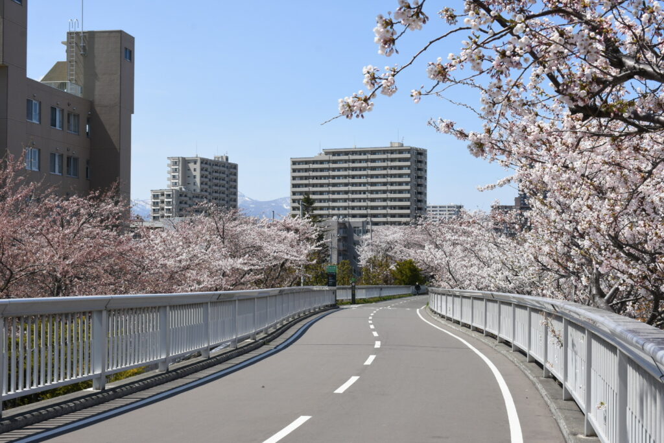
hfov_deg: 41.1
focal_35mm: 48
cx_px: 332
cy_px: 222
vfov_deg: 28.1
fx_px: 885
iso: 100
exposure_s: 1/160
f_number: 11
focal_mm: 32
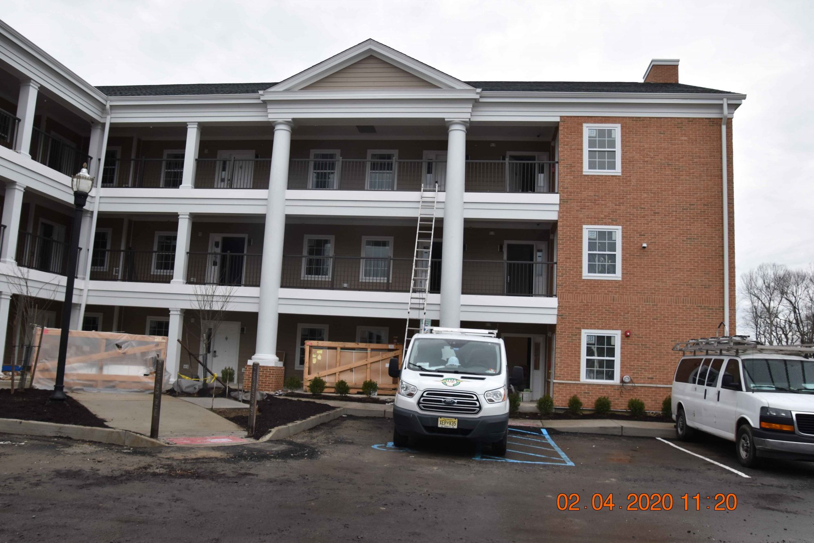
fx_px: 678
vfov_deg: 43.6
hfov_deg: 61.9
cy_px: 272
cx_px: 407
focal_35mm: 30
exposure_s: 1/400
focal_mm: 20
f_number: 9
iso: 500
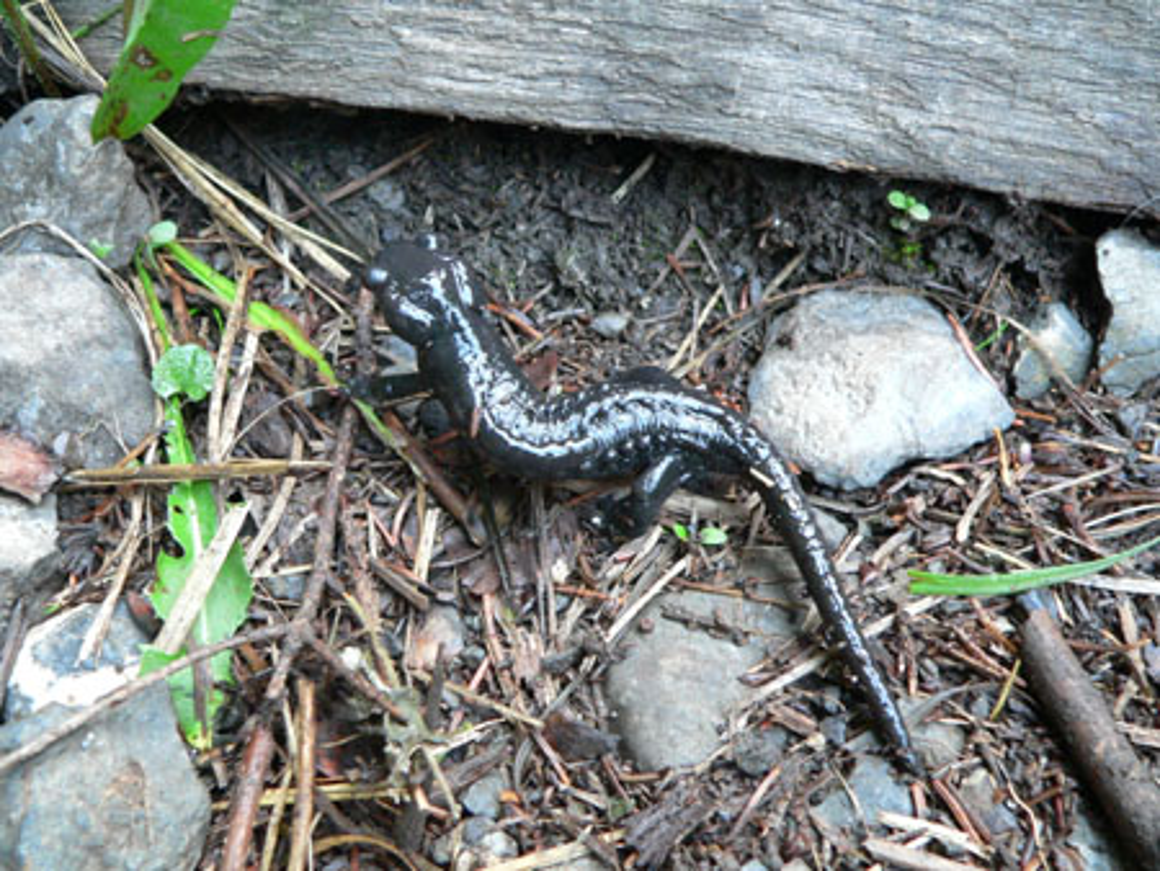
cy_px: 436
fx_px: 1207
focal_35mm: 36
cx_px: 580
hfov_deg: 51.3
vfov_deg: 39.7
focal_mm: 6
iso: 200
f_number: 2.8
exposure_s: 1/10
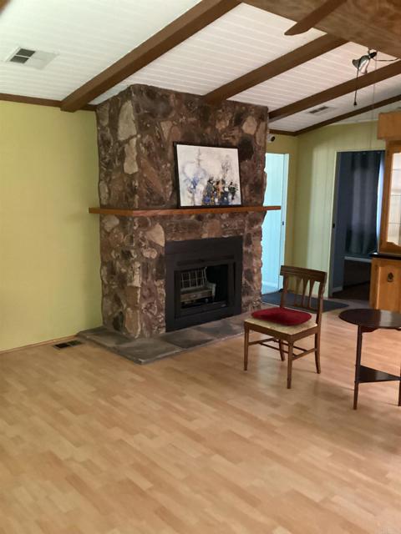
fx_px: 479
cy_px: 267
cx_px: 200
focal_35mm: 31
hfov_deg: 45.4
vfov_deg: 58.4
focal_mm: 3.3
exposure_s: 1/30
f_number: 2.4
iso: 800
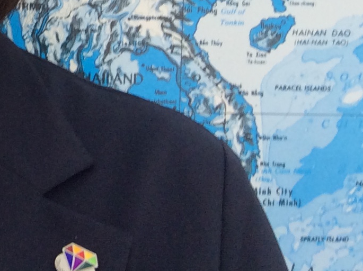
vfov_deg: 11.7
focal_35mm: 121
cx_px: -211
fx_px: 1267
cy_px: -134
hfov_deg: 14.9
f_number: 2.4
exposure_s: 1/40
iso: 32
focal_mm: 3.3
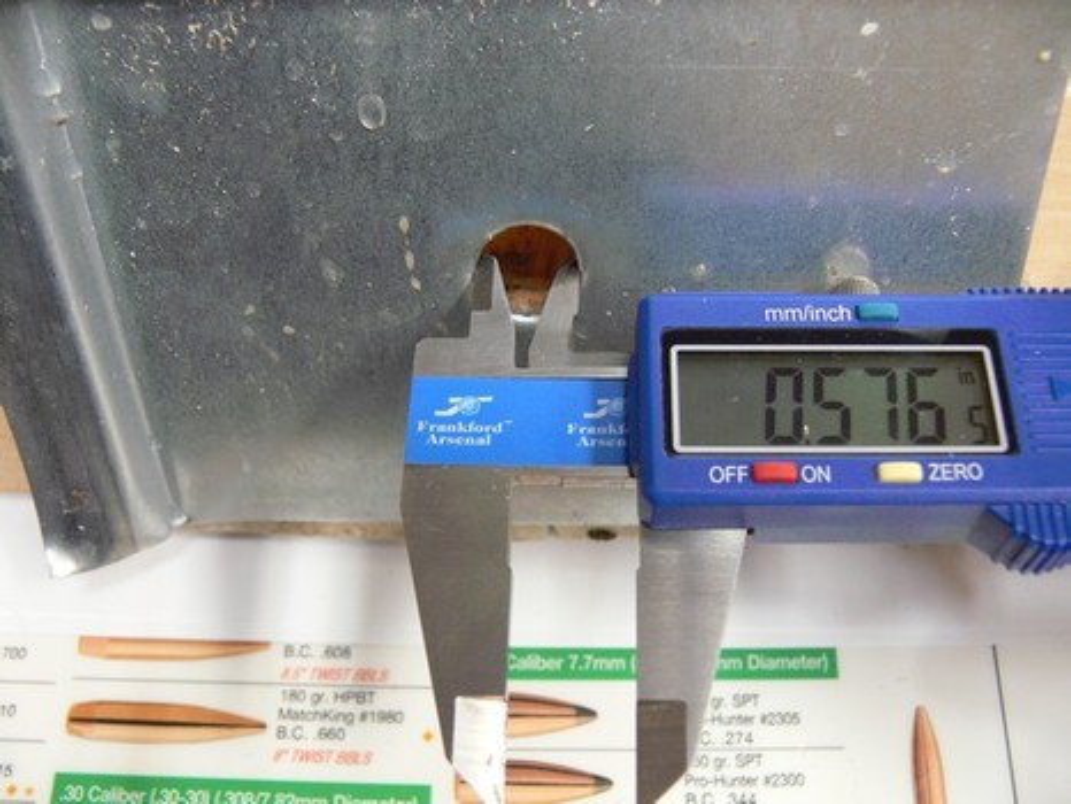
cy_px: 402
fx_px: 1083
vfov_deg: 40.7
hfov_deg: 52.6
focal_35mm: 35
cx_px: 536
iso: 200
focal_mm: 7.4
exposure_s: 1/15
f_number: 2.8
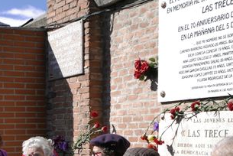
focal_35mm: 74
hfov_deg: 26.4
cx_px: 24
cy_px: 197
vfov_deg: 17.4
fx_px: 479
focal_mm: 10.9
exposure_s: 1/5000
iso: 100
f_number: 1.7
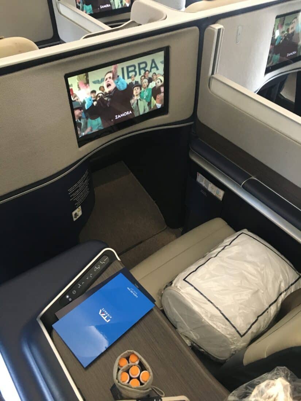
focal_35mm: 29
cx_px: 150
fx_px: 336
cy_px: 200
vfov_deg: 61.7
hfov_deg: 48.2
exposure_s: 1/25
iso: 200
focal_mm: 4.15
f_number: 2.2
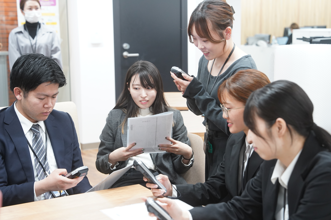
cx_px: 166
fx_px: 644
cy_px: 110
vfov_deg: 19.5
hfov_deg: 28.8
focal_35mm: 70
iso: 2500
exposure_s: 1/80
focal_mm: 70
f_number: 4.5
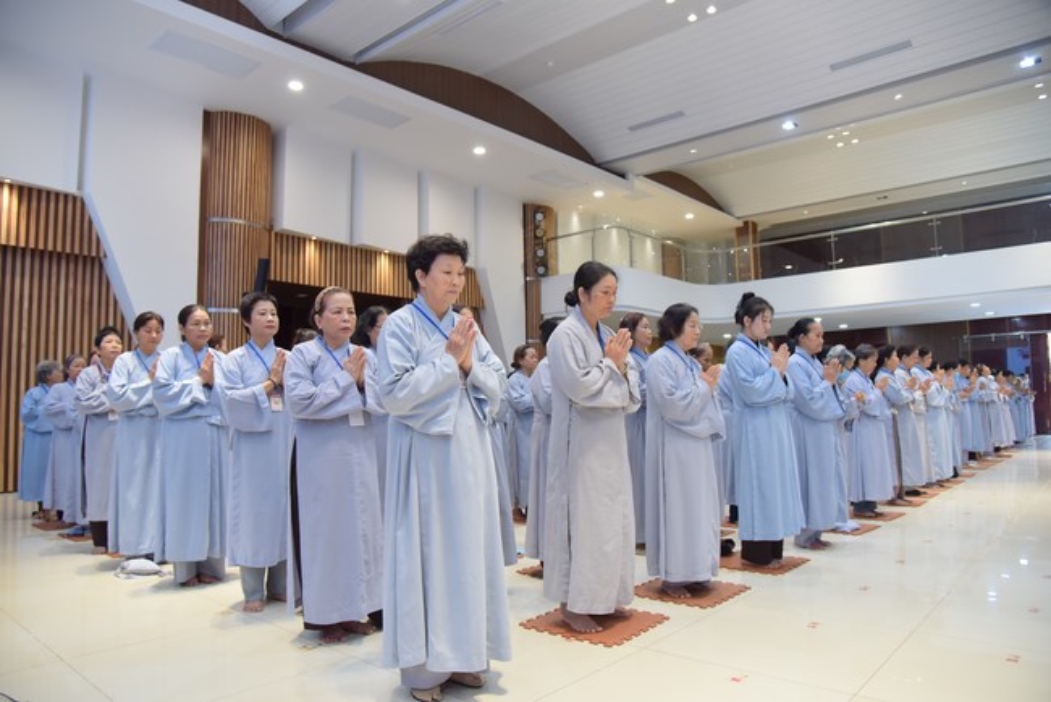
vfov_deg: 53.2
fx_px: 701
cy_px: 351
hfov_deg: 73.7
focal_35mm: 24
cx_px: 526
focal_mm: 24
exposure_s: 1/125
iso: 1000
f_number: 4.5
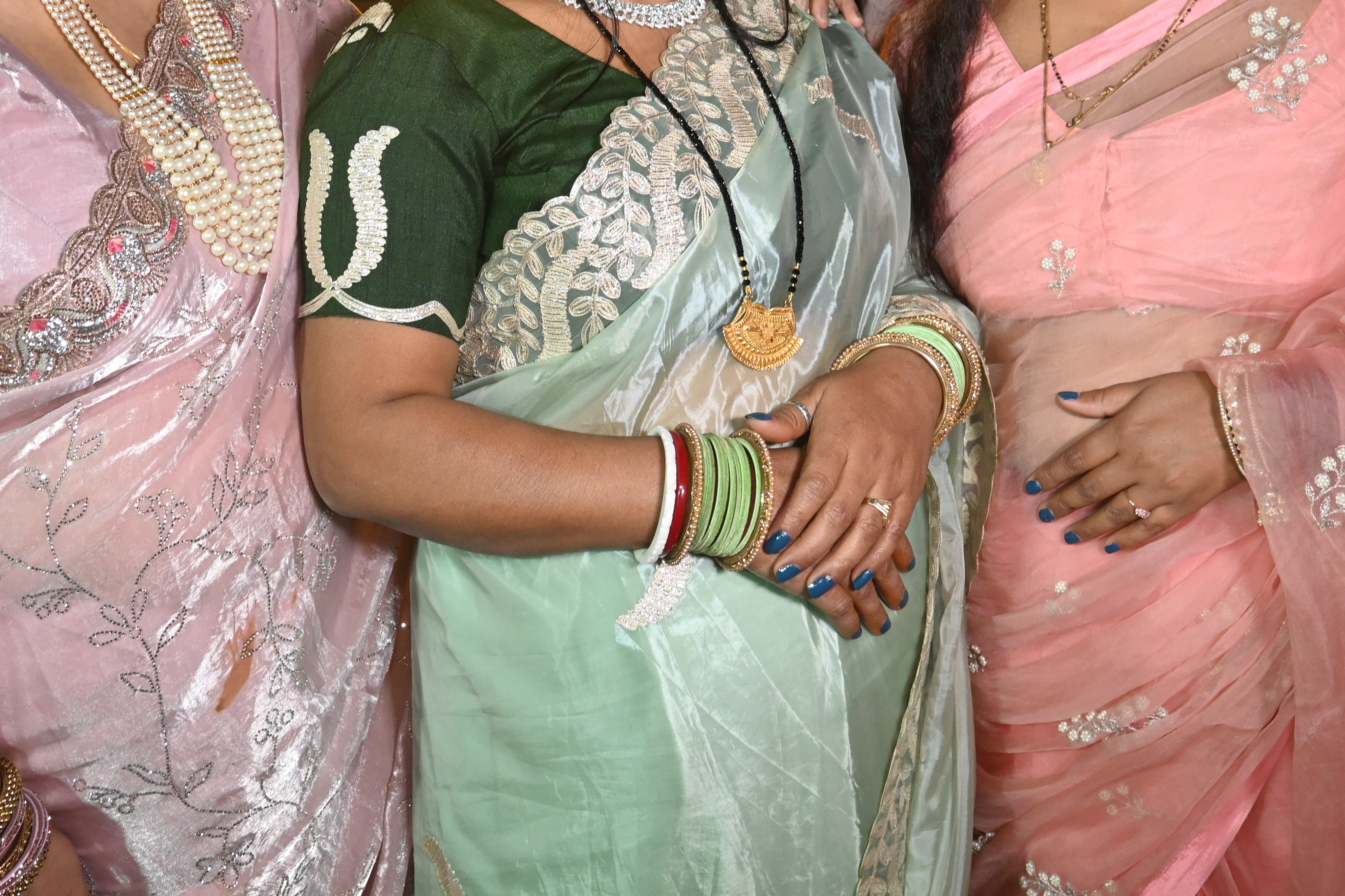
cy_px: 197
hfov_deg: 46.0
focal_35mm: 42
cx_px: 638
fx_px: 1584
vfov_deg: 30.9
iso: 1250
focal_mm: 17.5
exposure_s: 1/125
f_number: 3.5
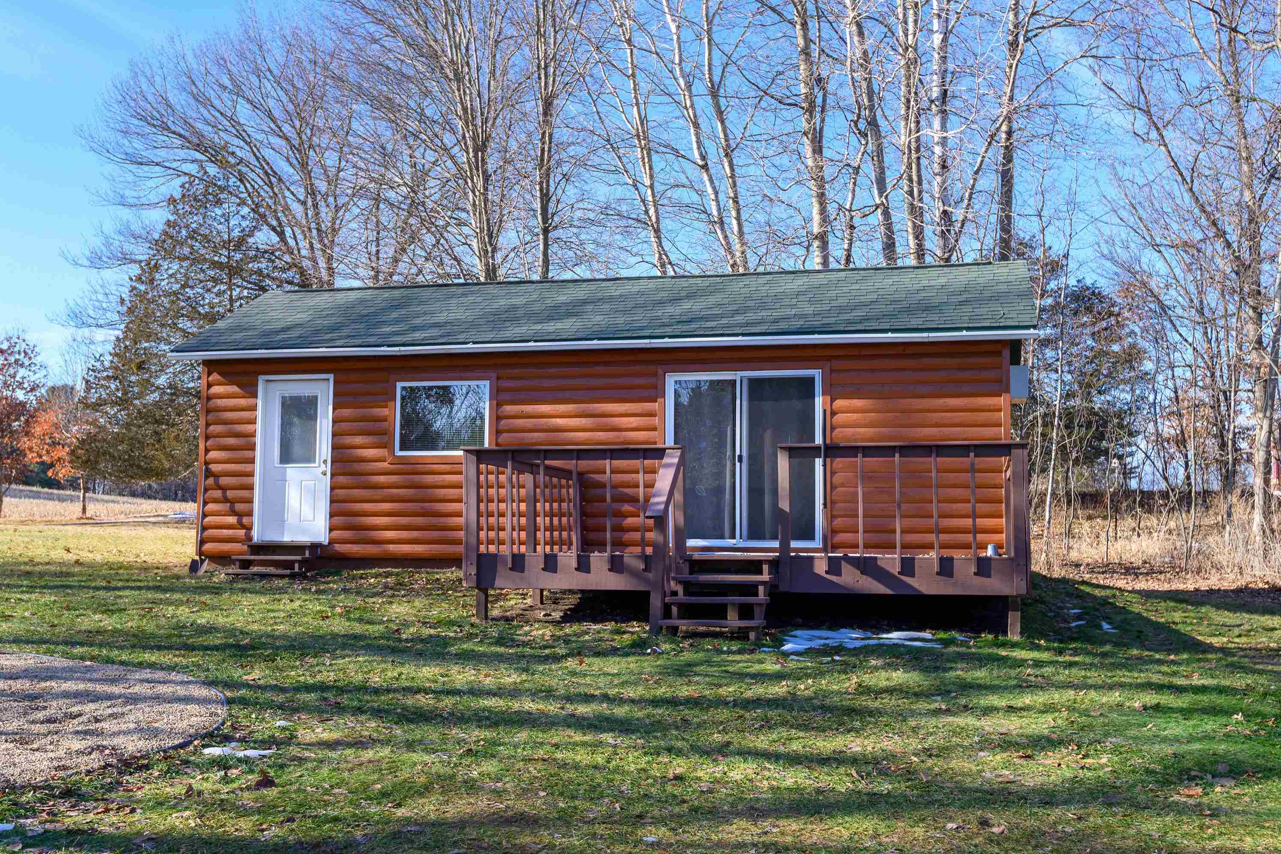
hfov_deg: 53.1
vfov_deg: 36.9
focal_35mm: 36
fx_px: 1281
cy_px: 435
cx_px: 631
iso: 400
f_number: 8
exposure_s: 1/500
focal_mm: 35
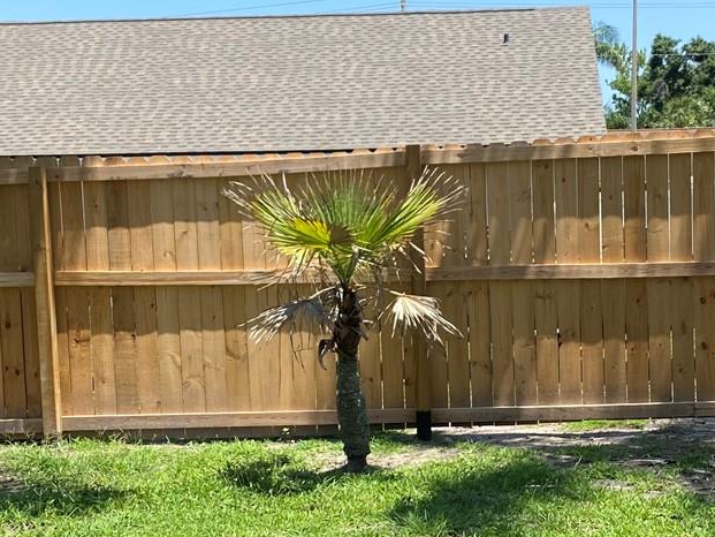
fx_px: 1384
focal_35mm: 67
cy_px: 351
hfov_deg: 28.8
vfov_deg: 21.9
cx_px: 481
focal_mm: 4.25
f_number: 1.8
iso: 32
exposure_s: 1/2268
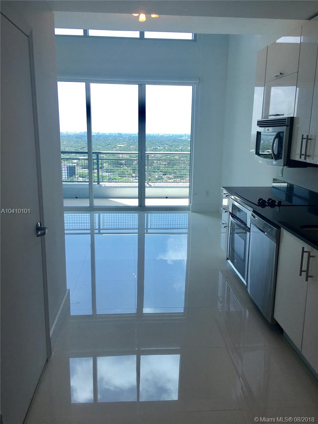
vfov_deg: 61.7
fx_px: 355
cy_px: 212
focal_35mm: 29
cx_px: 159
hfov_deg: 48.2
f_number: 2.2
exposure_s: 1/229
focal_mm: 4.15
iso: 25
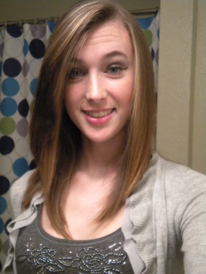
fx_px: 413
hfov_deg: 28.0
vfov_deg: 36.8
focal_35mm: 52
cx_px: 103
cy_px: 137
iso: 800
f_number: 3.9
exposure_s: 1/46
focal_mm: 9.3
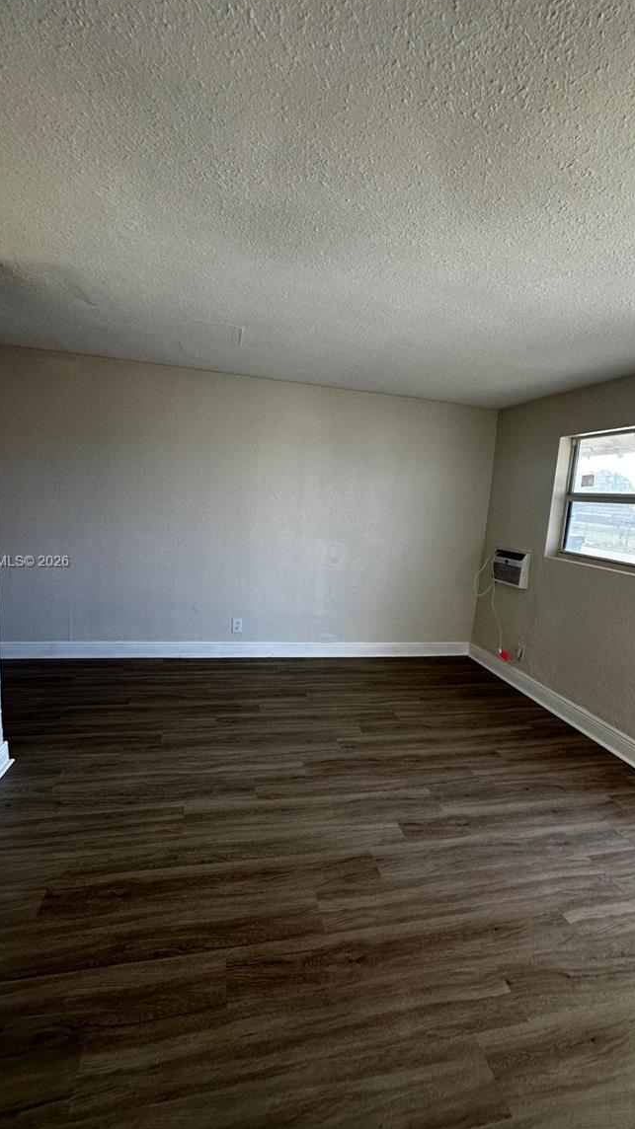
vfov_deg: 99.4
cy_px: 563
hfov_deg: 67.0
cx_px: 331
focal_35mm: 16
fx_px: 479
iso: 160
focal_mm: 2.22
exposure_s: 1/120
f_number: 2.2
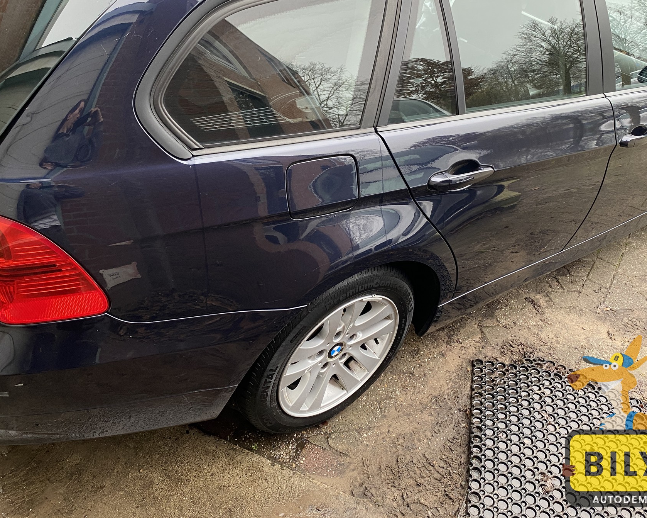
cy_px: 223
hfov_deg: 57.2
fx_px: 594
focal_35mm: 31
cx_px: 338
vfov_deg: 47.0
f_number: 1.8
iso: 200
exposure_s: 1/60
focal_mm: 4.25
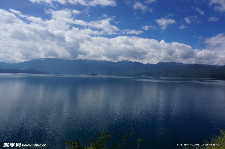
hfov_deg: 73.8
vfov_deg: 53.0
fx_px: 150
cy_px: 74
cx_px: 112
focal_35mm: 24
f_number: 13
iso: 100
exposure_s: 1/250
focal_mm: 16
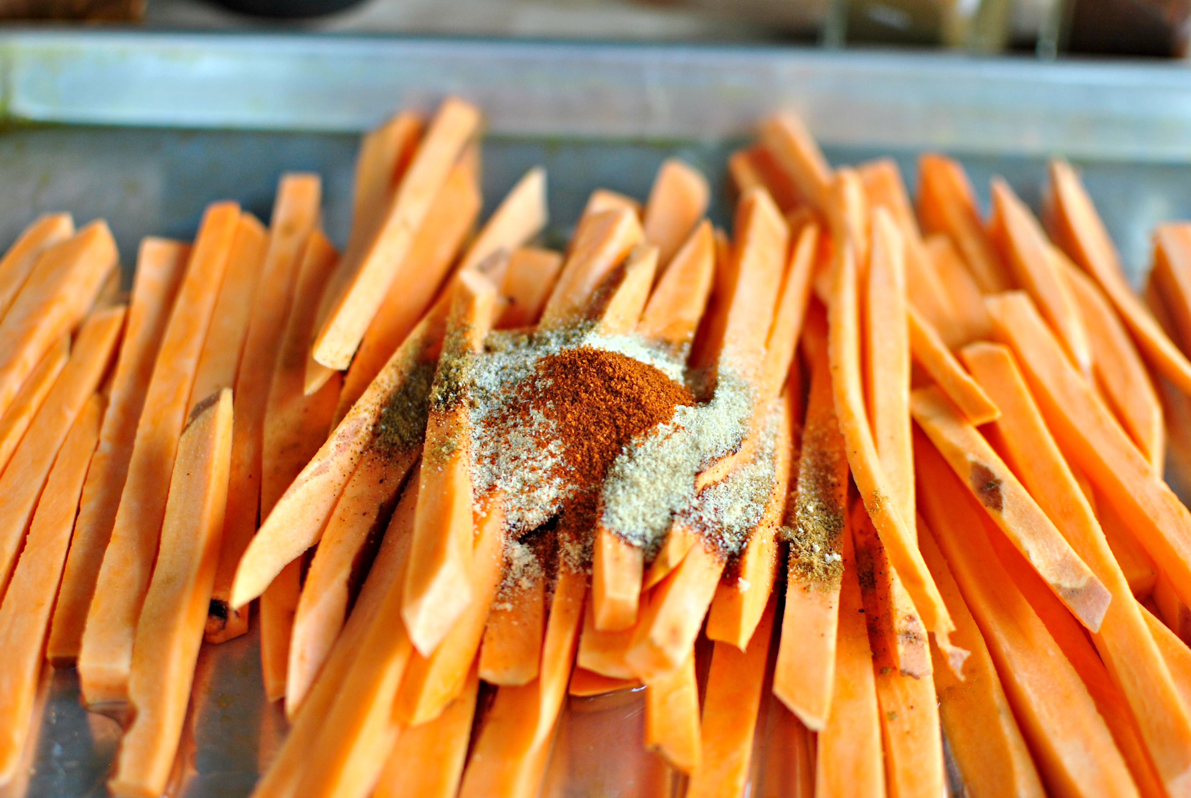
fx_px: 1739
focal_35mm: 52
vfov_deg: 25.8
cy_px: 399
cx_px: 596
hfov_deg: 37.8
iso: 200
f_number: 2.2
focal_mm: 35
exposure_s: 1/400
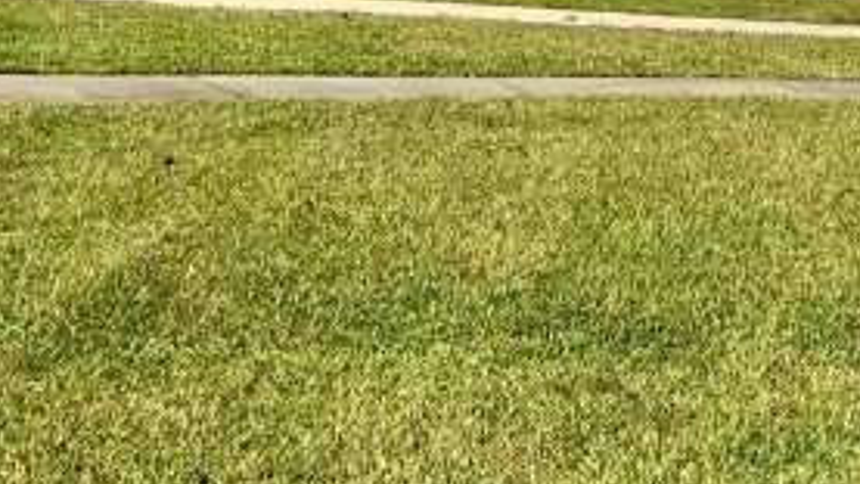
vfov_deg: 10.1
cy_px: -195
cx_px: 1018
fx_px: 2669
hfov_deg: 17.5
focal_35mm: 117
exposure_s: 1/1786
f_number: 1.8
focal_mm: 3
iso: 16
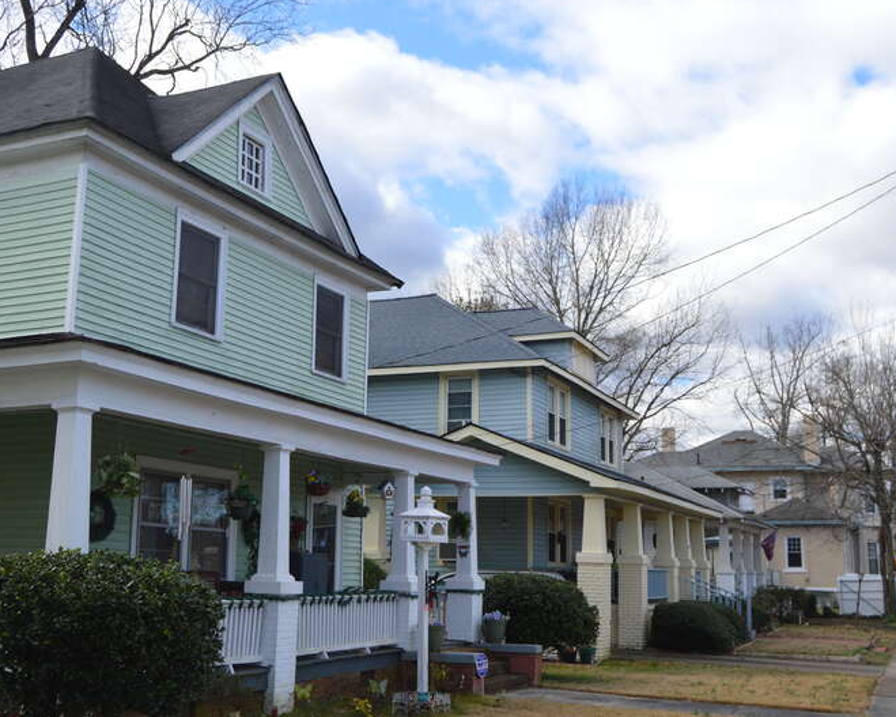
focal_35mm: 41
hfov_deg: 44.7
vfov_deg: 36.5
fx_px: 1087
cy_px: 356
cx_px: 408
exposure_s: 1/200
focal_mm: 24
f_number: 7.1
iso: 100
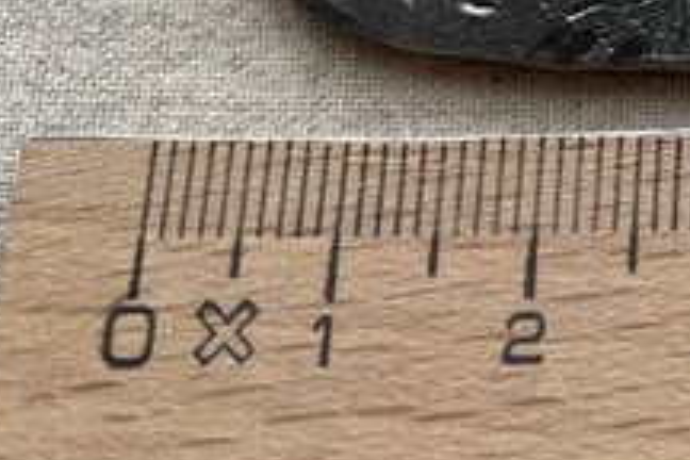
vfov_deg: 16.4
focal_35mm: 80
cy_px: -80
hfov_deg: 21.7
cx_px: 997
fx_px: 1533
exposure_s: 1/121
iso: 125
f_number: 1.6
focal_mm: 4.2
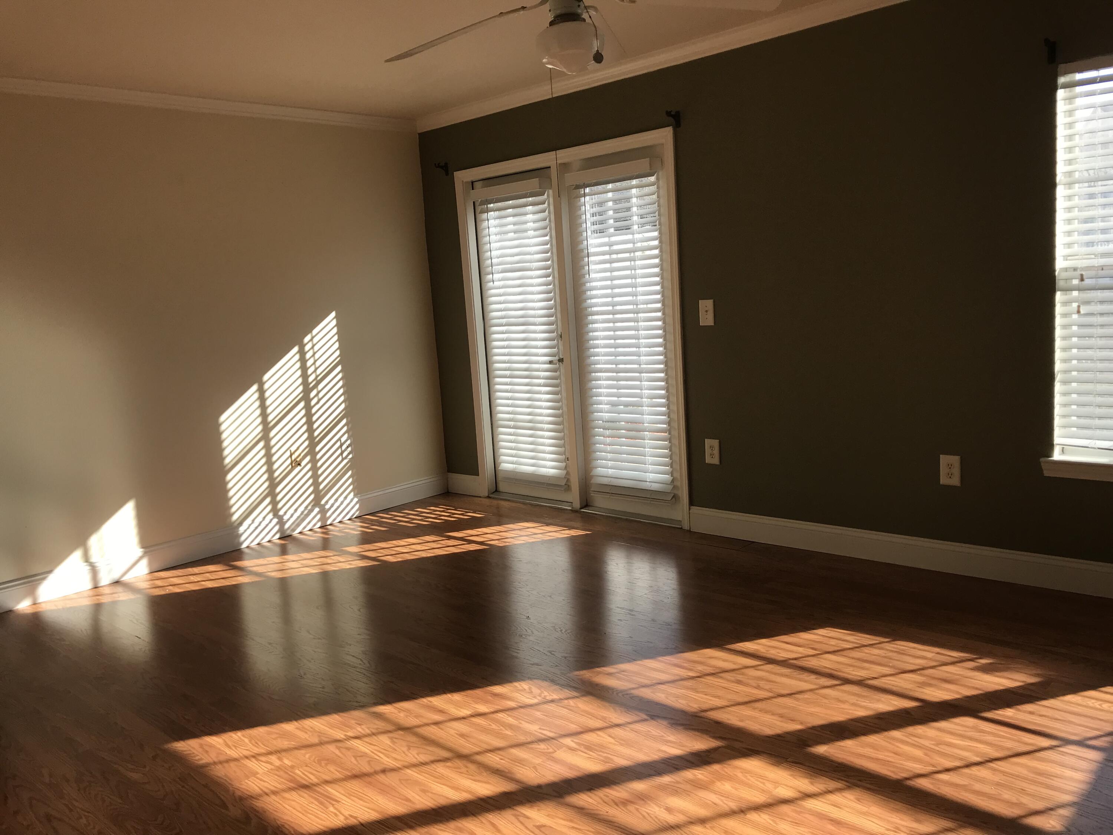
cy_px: 418
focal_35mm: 28
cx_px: 556
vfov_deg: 49.7
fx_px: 900
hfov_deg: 63.4
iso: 20
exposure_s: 1/584
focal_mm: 3.99
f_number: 1.8
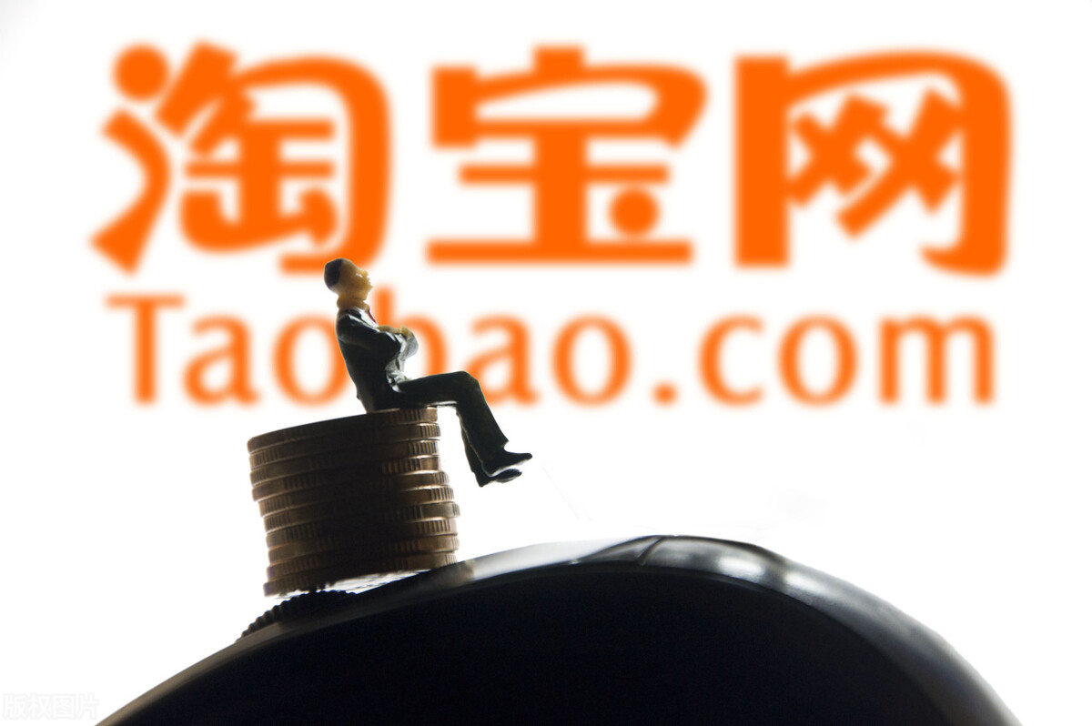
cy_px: 363
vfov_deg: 8.7
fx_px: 4773
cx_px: 546
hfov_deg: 13.1
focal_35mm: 158
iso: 500
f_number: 7.1
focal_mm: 105
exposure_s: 1/125
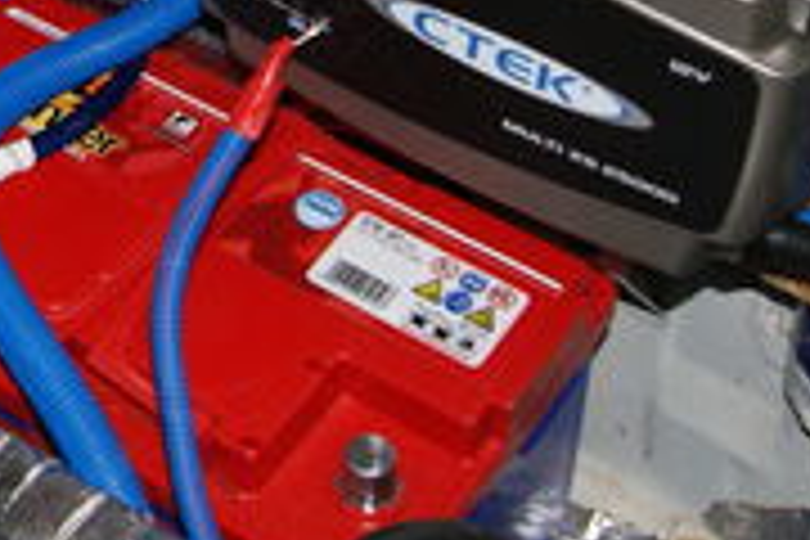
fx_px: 2160
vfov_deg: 13.7
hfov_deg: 19.9
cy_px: -173
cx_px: -171
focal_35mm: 96
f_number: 5.6
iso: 400
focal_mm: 18
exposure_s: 1/60
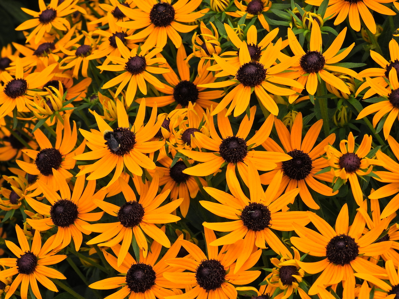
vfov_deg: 11.9
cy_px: 150
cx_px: 200
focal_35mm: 125
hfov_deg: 15.8
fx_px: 1441
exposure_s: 1/640
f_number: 4
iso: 100
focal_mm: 22.3
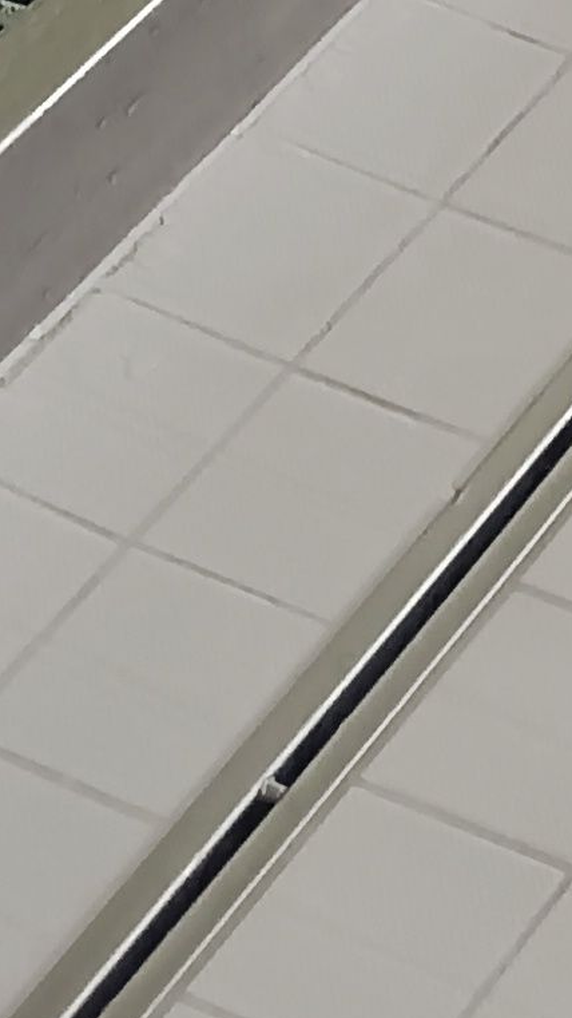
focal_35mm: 165
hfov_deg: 6.8
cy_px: -1328
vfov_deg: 11.2
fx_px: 4450
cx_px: 1517
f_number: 1.79
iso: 495
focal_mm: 4.74
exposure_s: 1/100
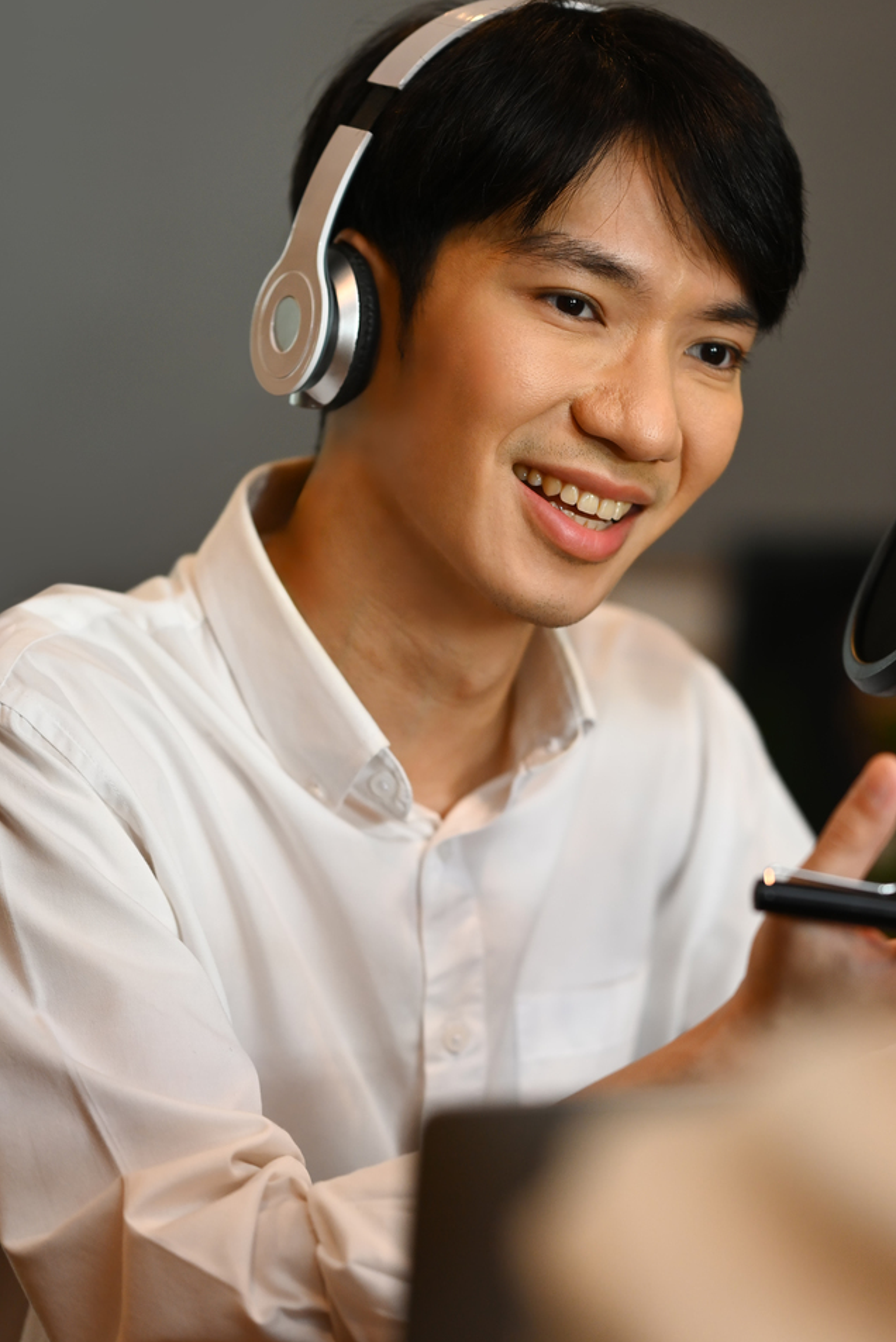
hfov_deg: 12.8
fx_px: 3991
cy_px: 746
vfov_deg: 19.1
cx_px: 541
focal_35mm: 107
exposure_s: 1/200
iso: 640
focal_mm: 85
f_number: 1.8
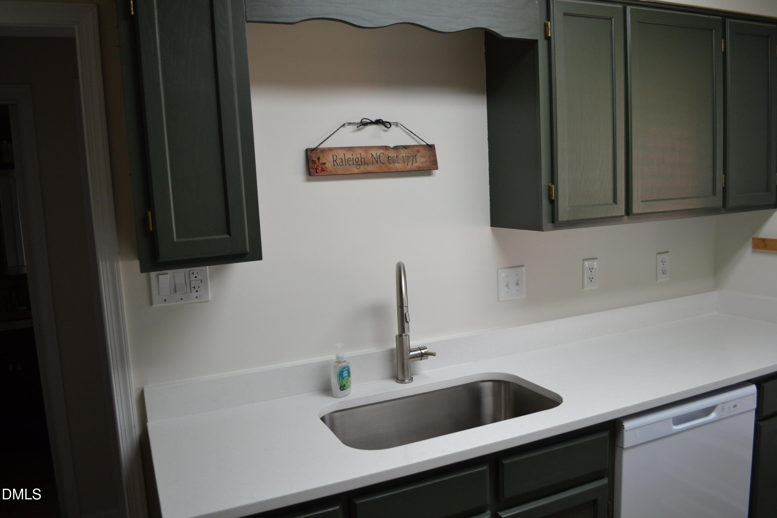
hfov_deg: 67.4
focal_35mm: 27
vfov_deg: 47.9
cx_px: 388
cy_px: 259
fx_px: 583
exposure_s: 1/60
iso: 400
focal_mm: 18
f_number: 4
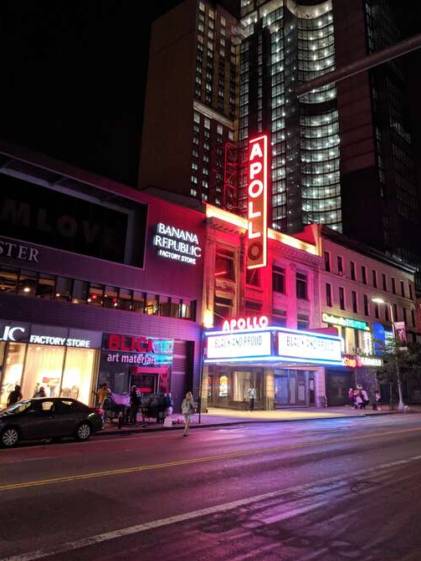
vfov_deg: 57.9
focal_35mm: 31
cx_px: 246
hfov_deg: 45.3
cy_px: 227
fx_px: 503
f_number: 2
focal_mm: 4.67
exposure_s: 1/30
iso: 608
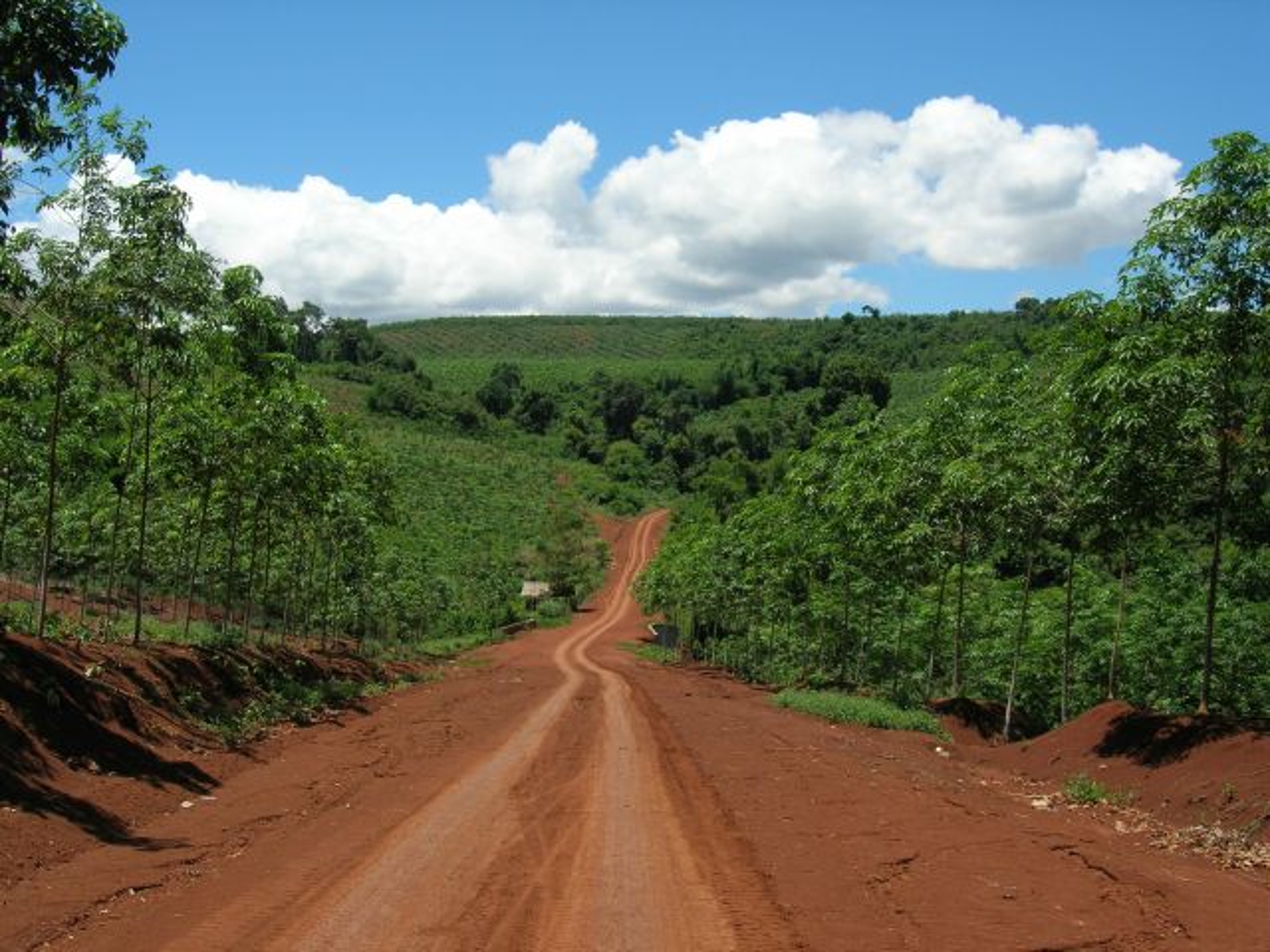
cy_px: 476
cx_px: 635
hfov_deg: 45.8
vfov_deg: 35.1
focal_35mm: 41
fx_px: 1504
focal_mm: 8.5
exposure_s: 1/566
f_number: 4.9
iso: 64
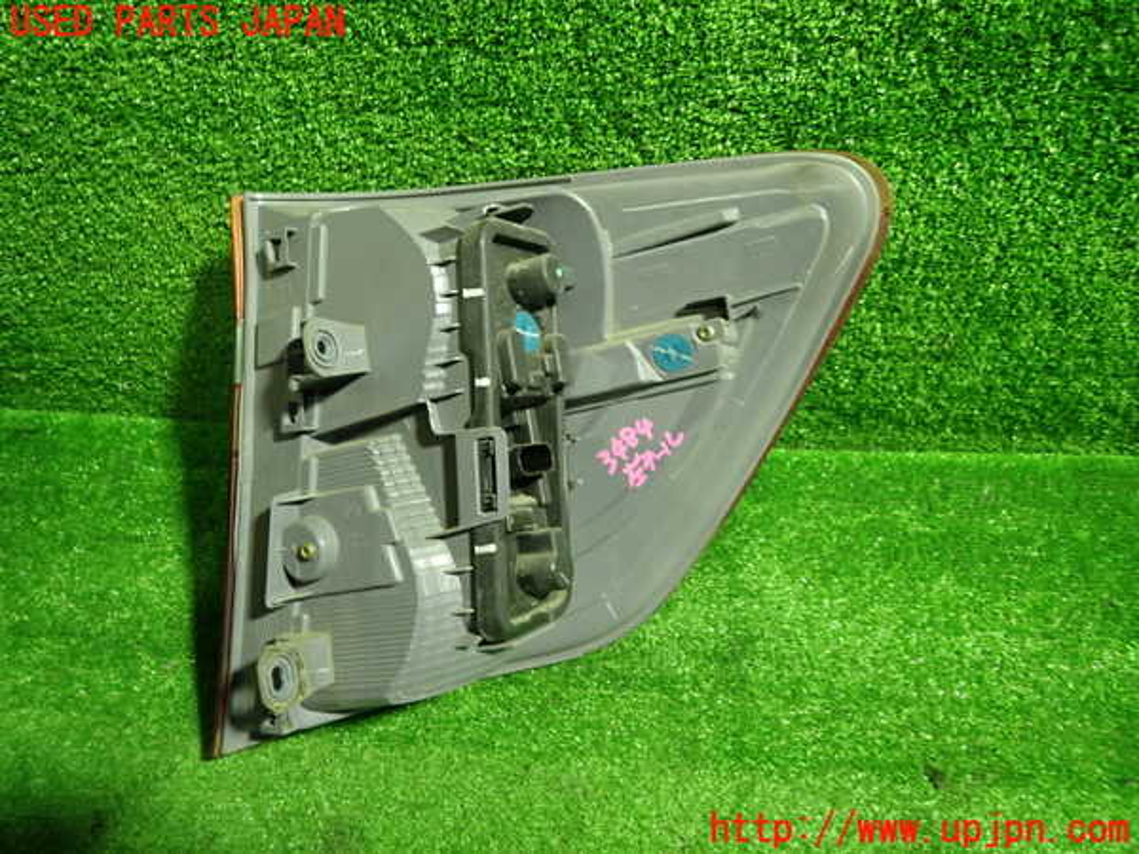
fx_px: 823
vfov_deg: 54.9
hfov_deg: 69.4
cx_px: 570
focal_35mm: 25
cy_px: 427
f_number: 2
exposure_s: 1/30
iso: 400
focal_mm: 4.5
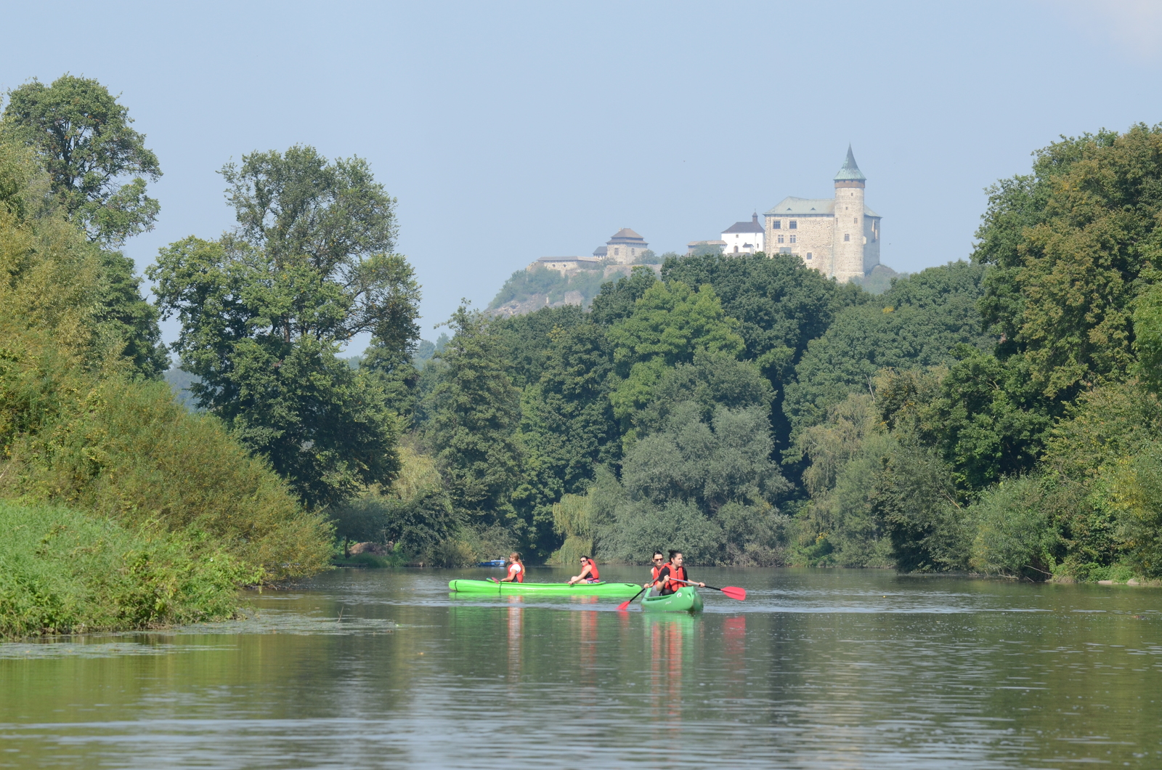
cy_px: 385
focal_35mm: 202
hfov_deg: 10.2
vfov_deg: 6.8
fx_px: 6523
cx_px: 581
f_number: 10
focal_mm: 135
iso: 320
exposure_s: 1/500
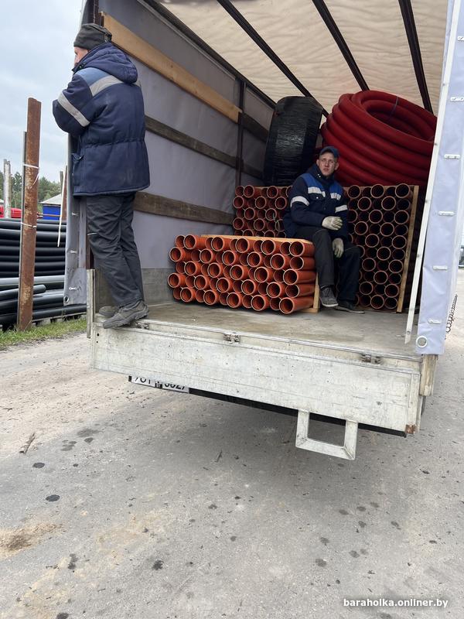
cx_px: 232
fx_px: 465
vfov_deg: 67.3
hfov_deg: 53.1
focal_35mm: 26
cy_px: 310
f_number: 1.5
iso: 50
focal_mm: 5.7
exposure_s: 1/516
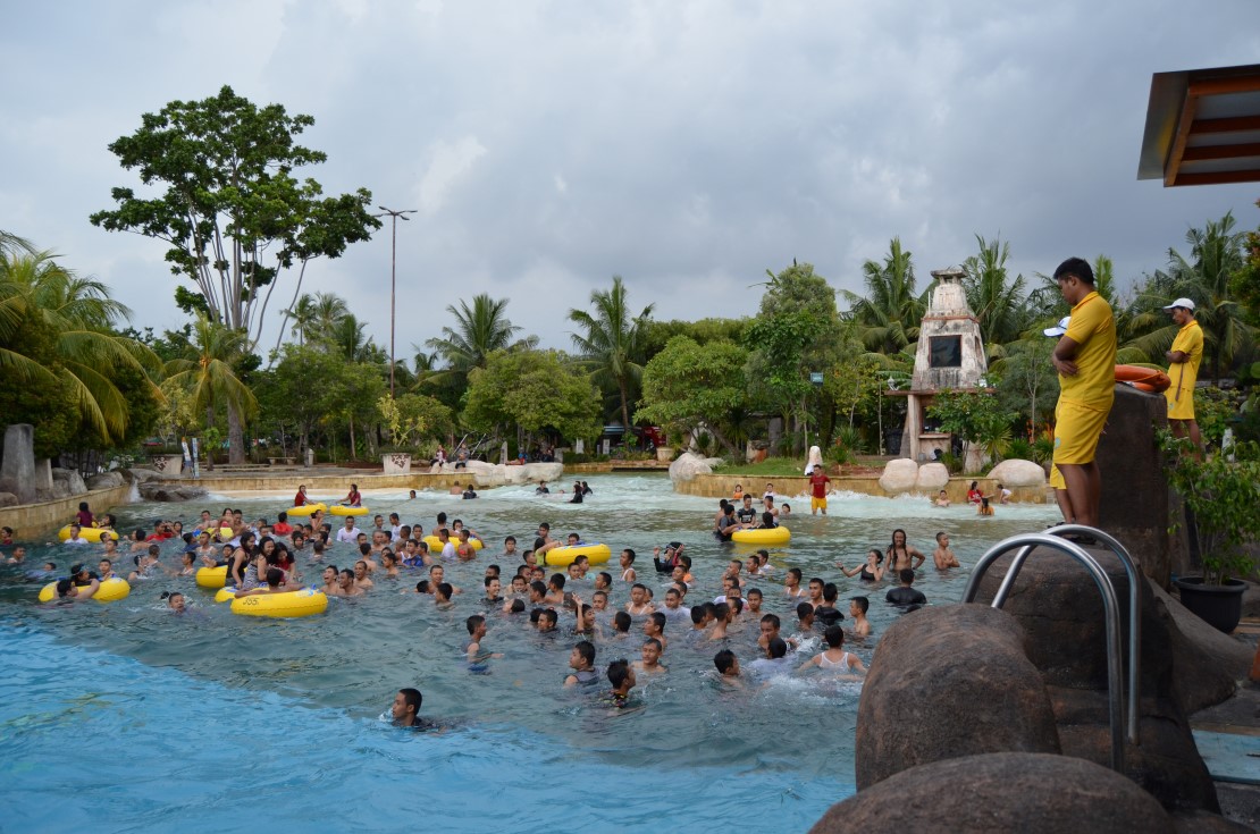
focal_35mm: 28
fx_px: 995
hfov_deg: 64.7
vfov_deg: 45.5
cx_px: 630
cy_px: 417
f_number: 4
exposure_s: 1/1000
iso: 500
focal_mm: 19
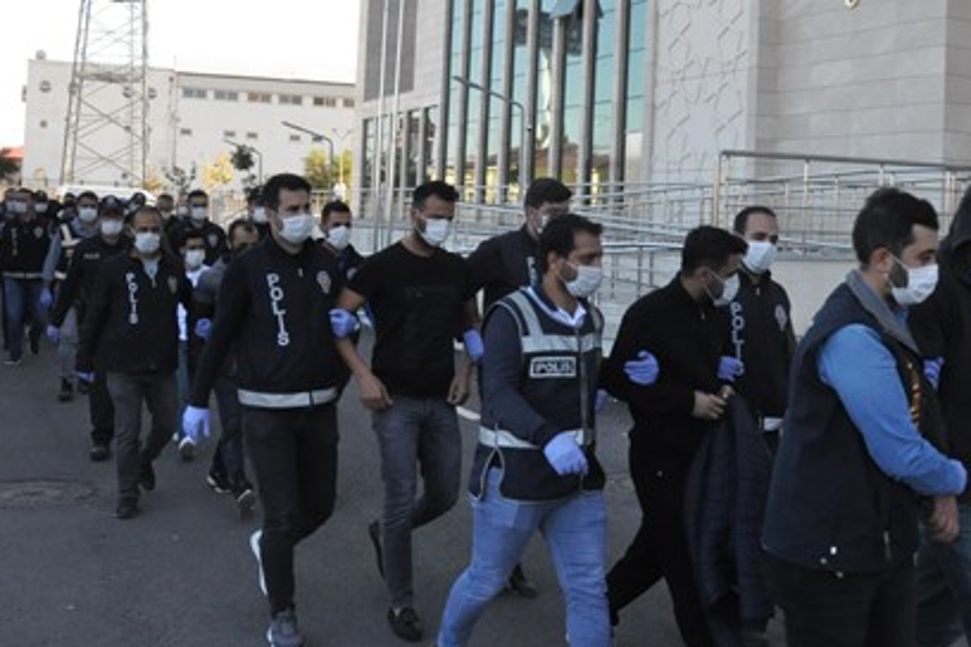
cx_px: 626
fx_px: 1160
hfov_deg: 44.9
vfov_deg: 30.8
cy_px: 186
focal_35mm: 43
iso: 1600
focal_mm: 18
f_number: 14
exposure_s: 1/200
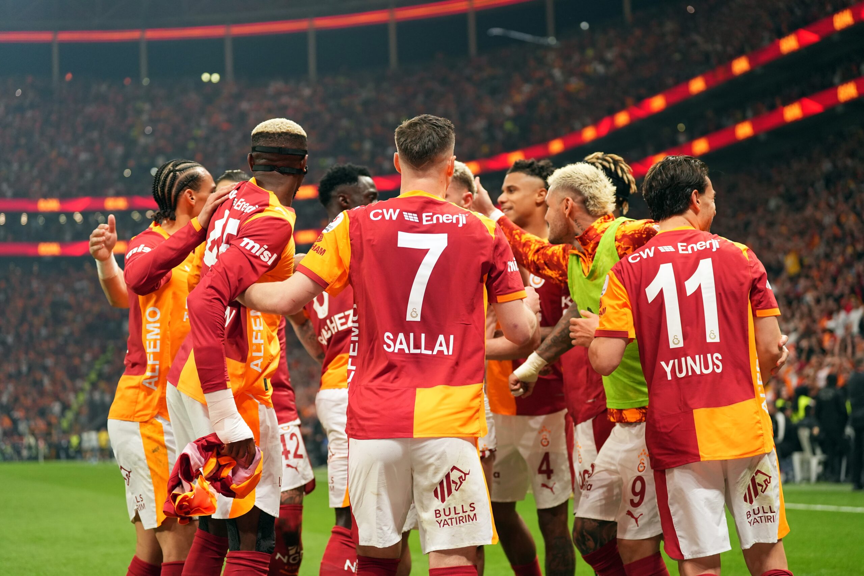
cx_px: 432
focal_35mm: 70
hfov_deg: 28.8
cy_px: 288
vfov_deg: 19.5
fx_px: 1680
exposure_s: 1/1250
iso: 2000
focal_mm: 70
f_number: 2.8
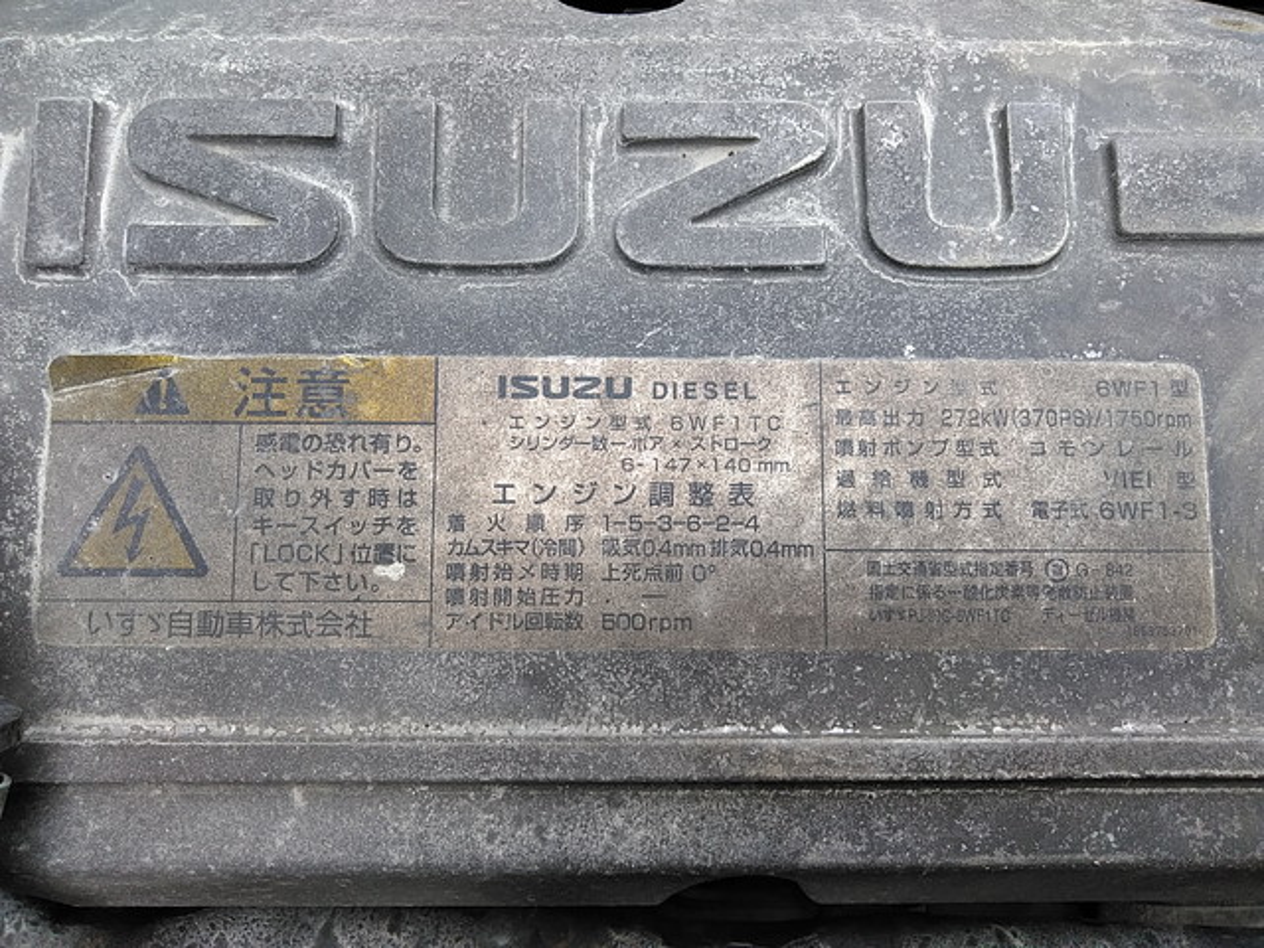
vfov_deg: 51.4
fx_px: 986
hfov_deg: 65.3
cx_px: 632
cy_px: 474
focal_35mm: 27
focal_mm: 3.46
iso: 60
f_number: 2.2
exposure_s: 1/162
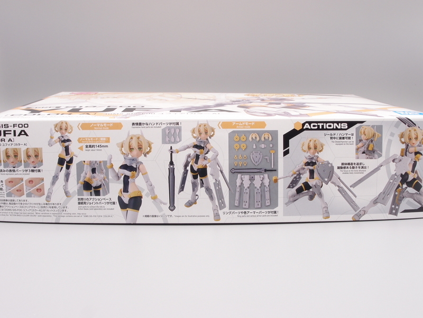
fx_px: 464
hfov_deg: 49.0
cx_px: 212
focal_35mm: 38
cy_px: 159
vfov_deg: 37.7
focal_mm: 8.16
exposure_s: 1/8
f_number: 8
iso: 100
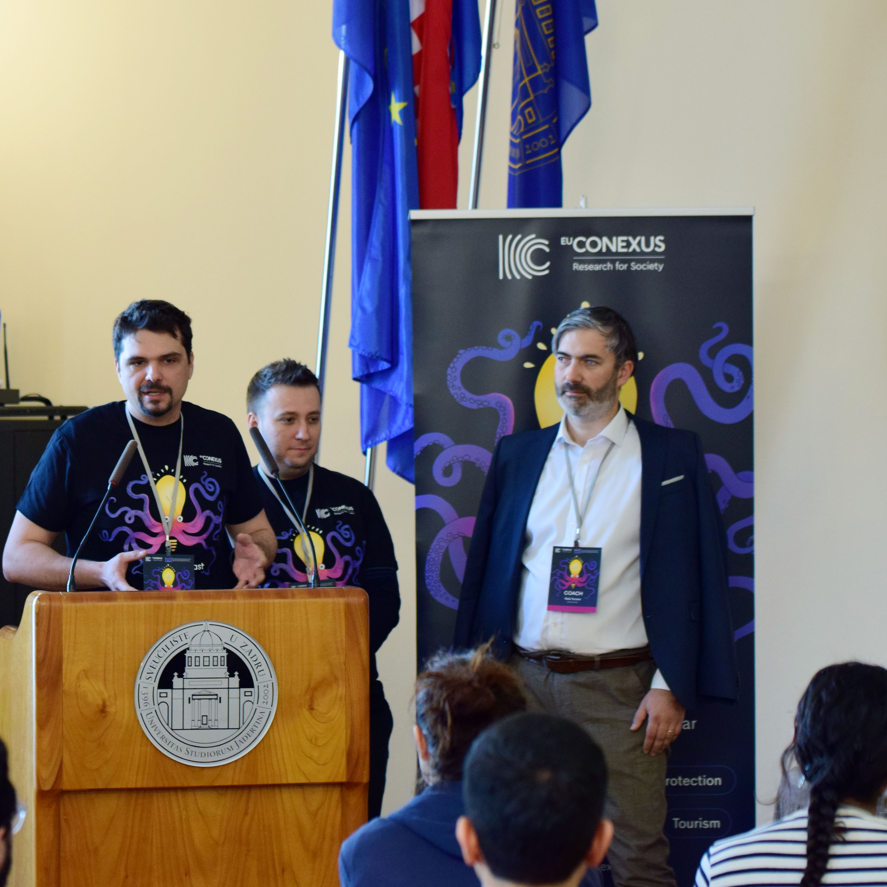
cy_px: 439
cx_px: 176
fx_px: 4146
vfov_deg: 12.2
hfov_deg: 12.2
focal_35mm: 143
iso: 1000
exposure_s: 1/125
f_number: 2.8
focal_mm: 70
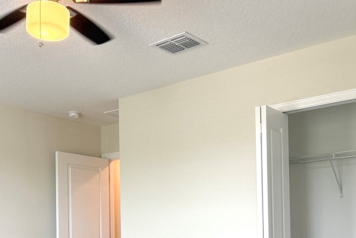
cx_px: 133
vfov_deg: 20.4
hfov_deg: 30.8
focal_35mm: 65
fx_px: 643
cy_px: 226
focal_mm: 6.76
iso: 125
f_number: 1.78
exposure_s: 1/180
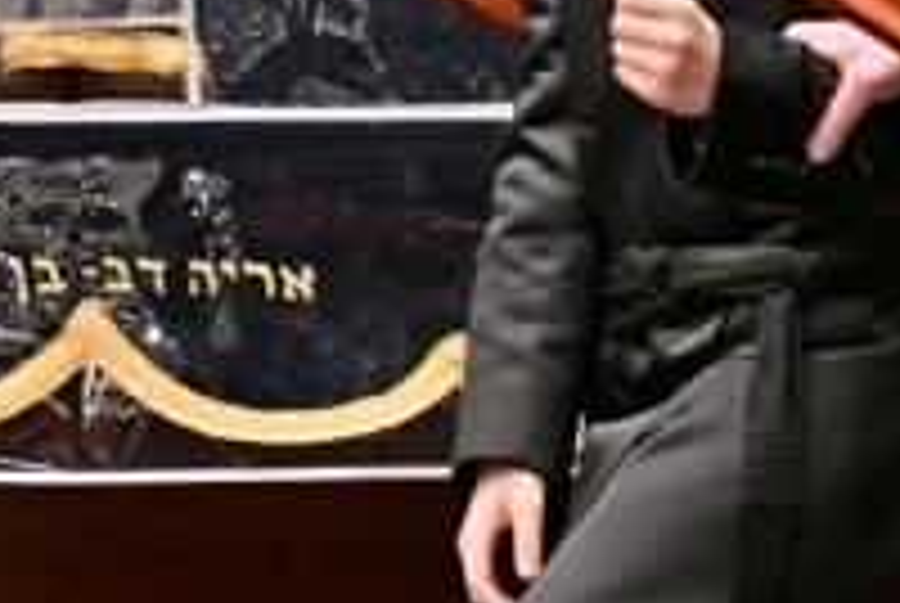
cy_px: -191
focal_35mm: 1023
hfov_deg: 2.0
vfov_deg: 1.3
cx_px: 837
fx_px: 25612
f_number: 2.8
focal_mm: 200
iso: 250
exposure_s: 1/200
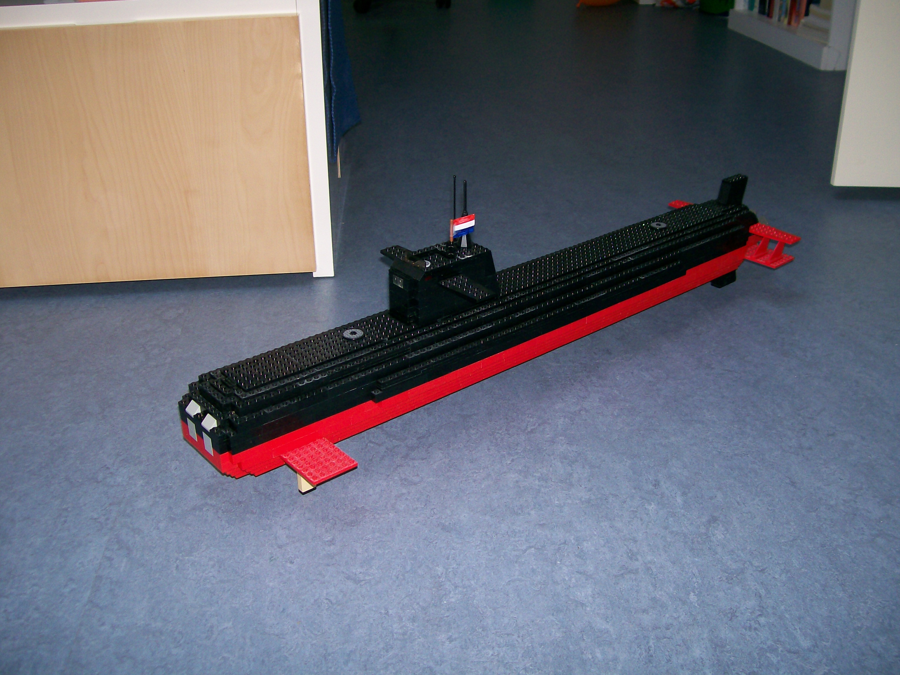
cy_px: 338
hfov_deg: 51.4
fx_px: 936
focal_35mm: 36
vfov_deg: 39.7
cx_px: 450
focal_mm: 6
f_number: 2.7
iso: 80
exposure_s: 1/64
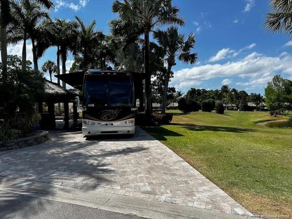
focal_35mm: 24
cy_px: 110
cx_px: 146
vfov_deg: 56.8
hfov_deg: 71.6
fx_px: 202
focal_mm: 6.86
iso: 80
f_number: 1.78
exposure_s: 1/5848
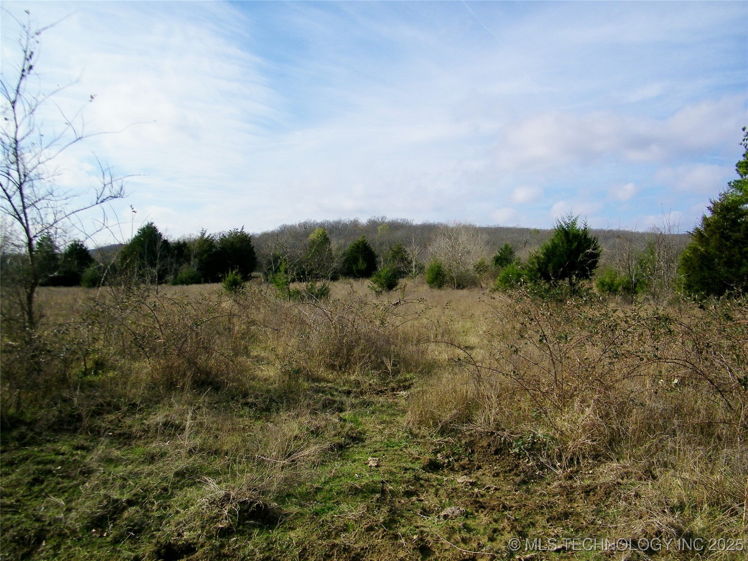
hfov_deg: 63.4
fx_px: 605
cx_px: 374
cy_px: 280
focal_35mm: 28
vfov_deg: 49.7
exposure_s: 1/400
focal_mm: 5
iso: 80
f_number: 7
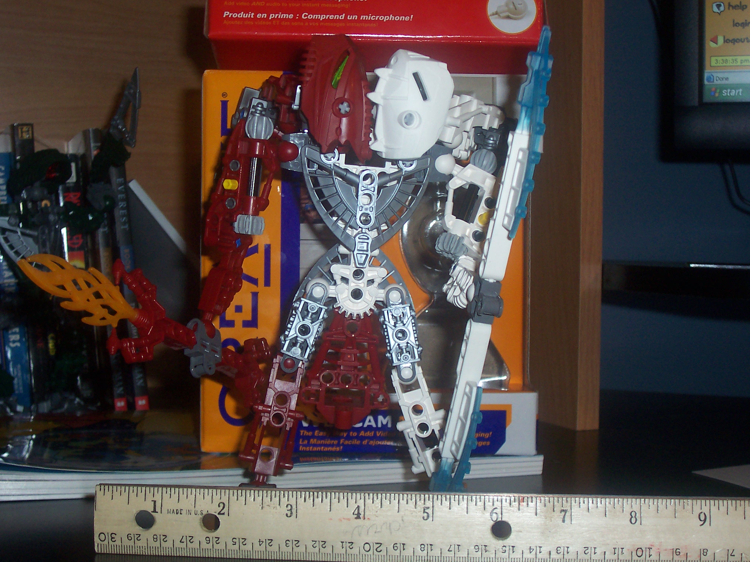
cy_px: 281
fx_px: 1235
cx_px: 375
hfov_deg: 33.8
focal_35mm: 57
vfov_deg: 25.7
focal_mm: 8.6
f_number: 3.4
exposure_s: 1/60
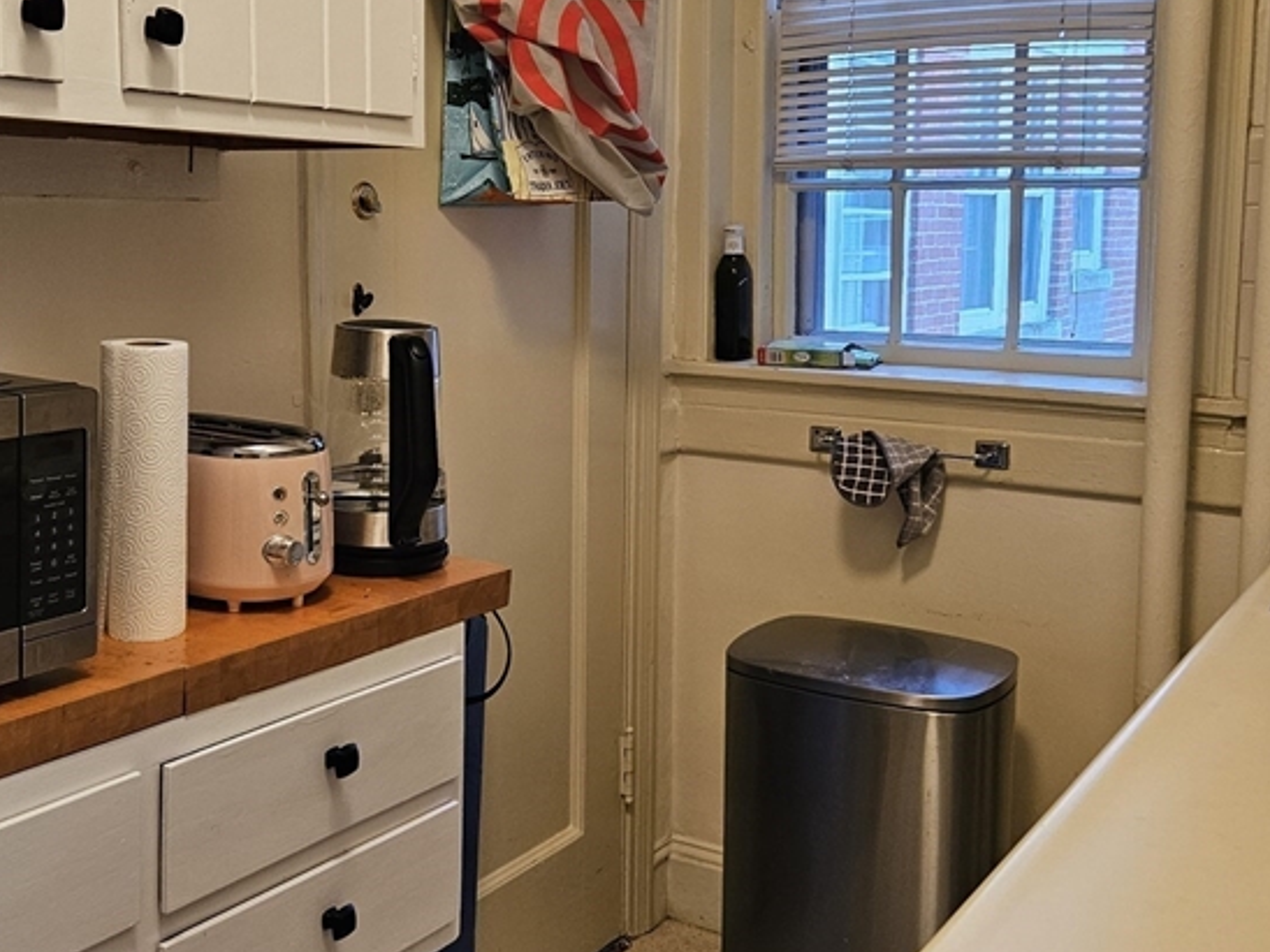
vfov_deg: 33.5
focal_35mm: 43
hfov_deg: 43.8
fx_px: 1578
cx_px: 623
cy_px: 391
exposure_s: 1/120
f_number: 1.8
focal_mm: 5.4
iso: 320
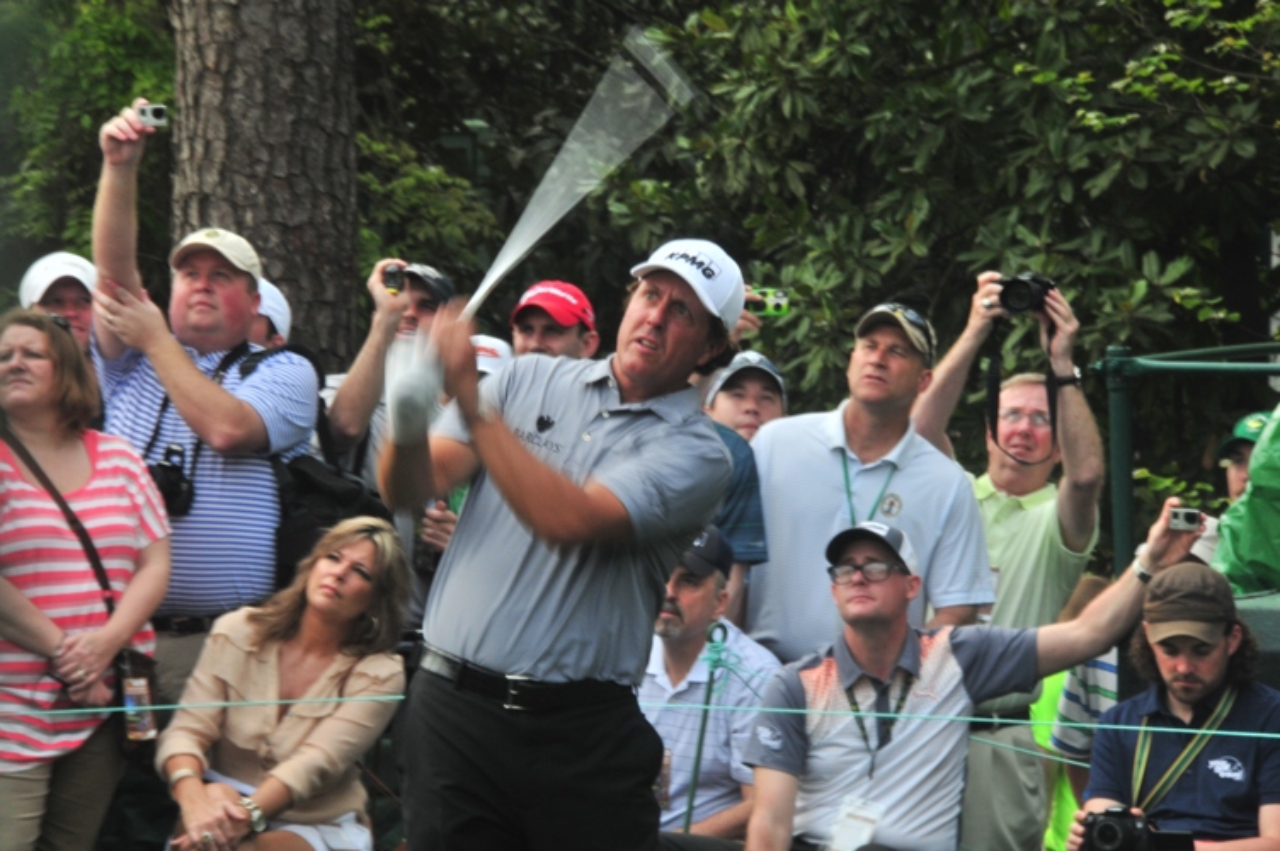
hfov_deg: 6.0
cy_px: 426
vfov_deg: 4.0
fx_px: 12256
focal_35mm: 345
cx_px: 640
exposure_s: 1/30
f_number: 25
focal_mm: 230
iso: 450
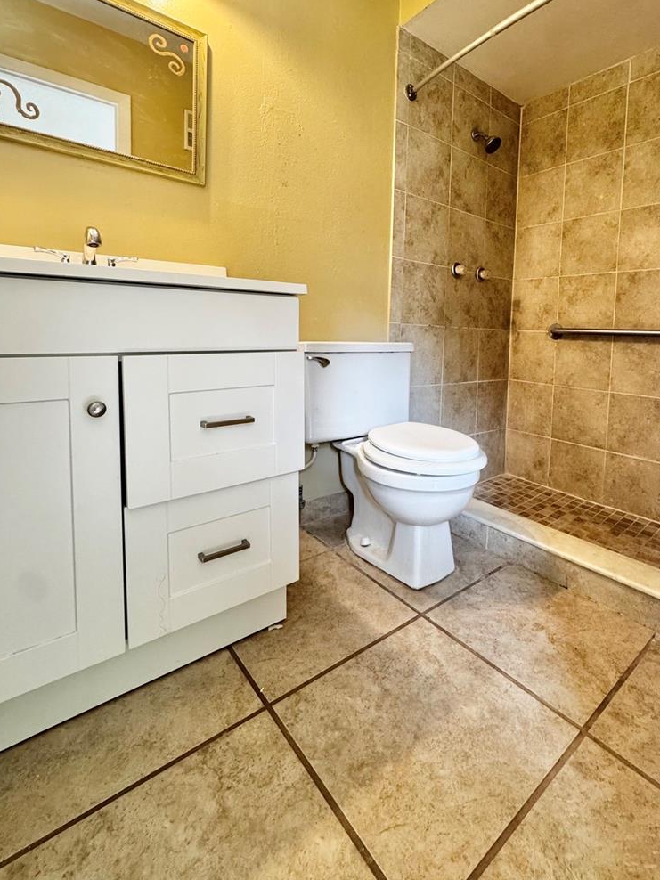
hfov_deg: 74.1
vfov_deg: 90.1
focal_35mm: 17
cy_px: 360
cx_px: 390
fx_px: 432
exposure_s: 1/60
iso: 320
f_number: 2.2
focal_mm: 2.22
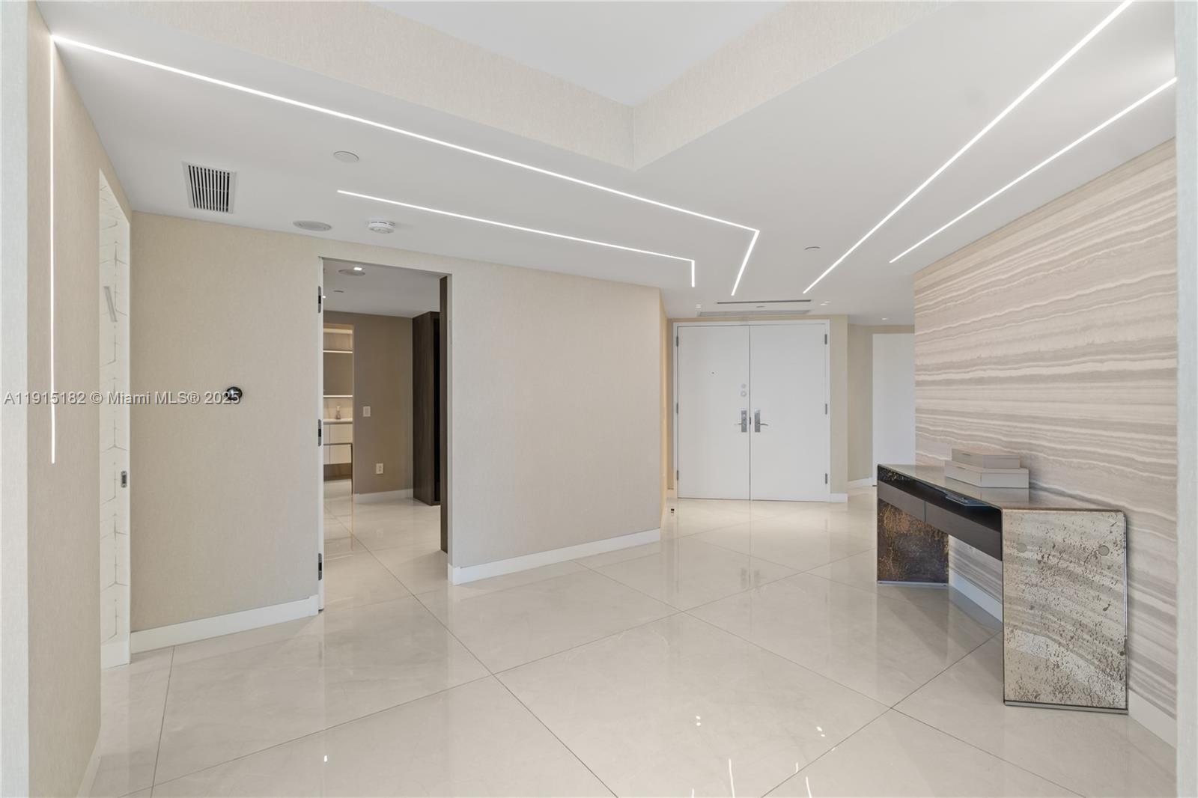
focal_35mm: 16
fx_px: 532
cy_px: 399
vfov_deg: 73.7
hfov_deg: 96.7
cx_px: 599
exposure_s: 1/20
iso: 125
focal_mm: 16
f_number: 4.5
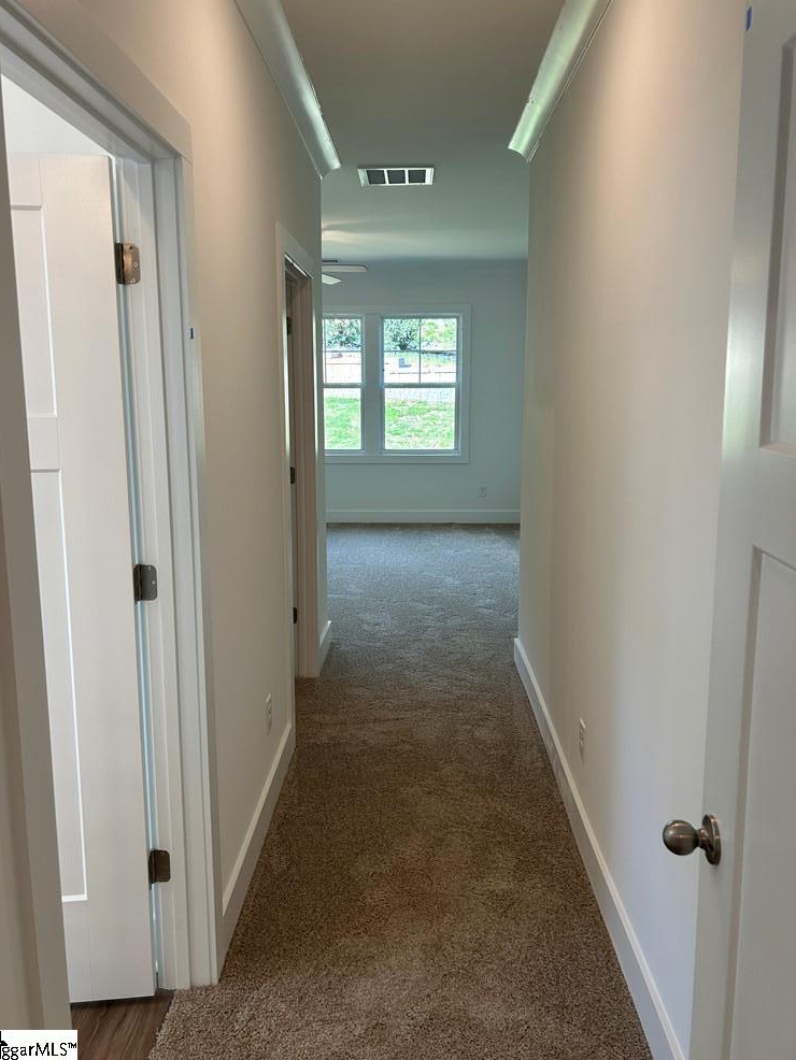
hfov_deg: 51.4
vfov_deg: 65.3
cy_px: 512
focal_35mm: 27
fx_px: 827
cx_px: 392
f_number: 1.5
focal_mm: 5.7
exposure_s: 1/129
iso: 64
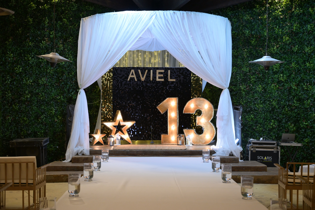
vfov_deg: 23.8
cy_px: 105
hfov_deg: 35.0
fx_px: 499
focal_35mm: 57
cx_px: 158
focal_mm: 57
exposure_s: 1/200
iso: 1600
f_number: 4.5
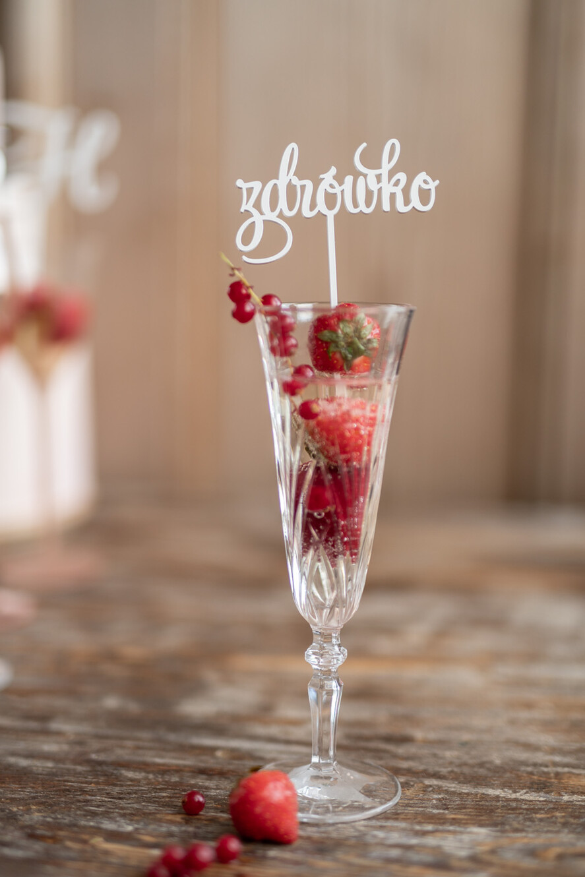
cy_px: 438
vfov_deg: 39.6
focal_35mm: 50
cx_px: 292
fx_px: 1218
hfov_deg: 27.0
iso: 100
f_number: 1.4
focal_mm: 50
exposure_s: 1/200
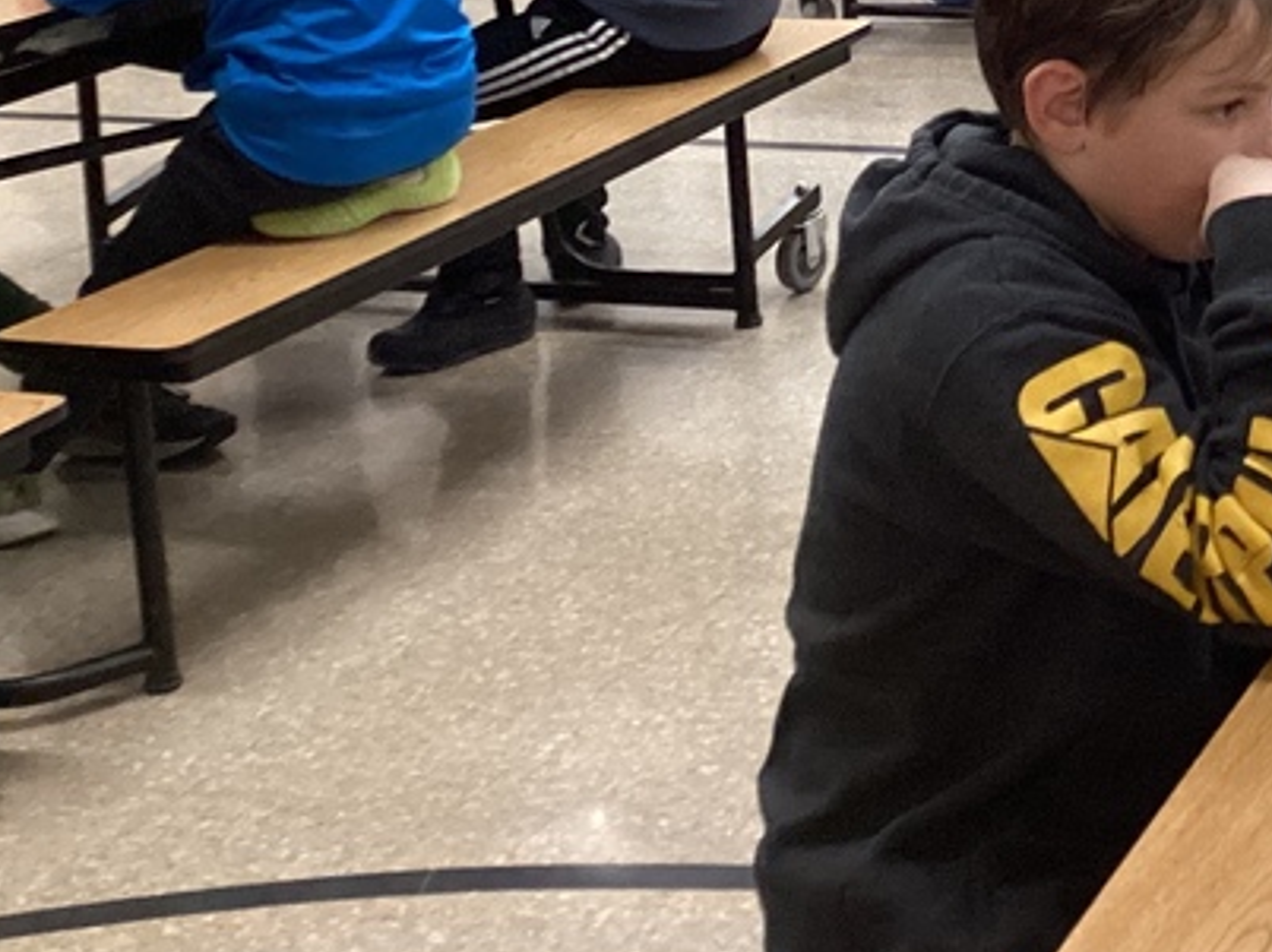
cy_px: -177
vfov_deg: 17.8
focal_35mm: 79
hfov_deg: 22.6
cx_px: 1557
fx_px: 2901
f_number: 2.4
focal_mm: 3.3
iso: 320
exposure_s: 1/60
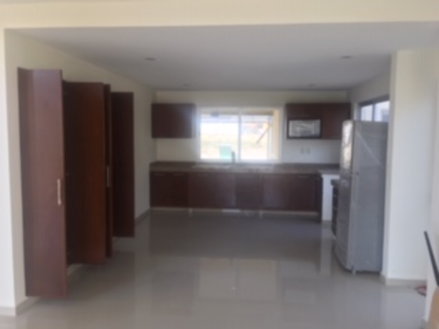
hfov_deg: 61.7
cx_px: 220
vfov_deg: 48.2
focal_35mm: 29
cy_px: 164
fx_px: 368
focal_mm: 4.15
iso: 25
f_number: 2.2
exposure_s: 1/40
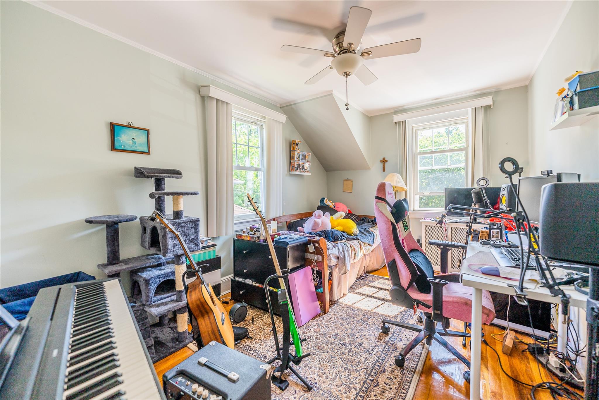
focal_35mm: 14
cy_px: 200
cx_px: 300
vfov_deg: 81.3
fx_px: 233
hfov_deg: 104.2
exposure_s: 1/80
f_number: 2.8
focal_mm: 14
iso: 40
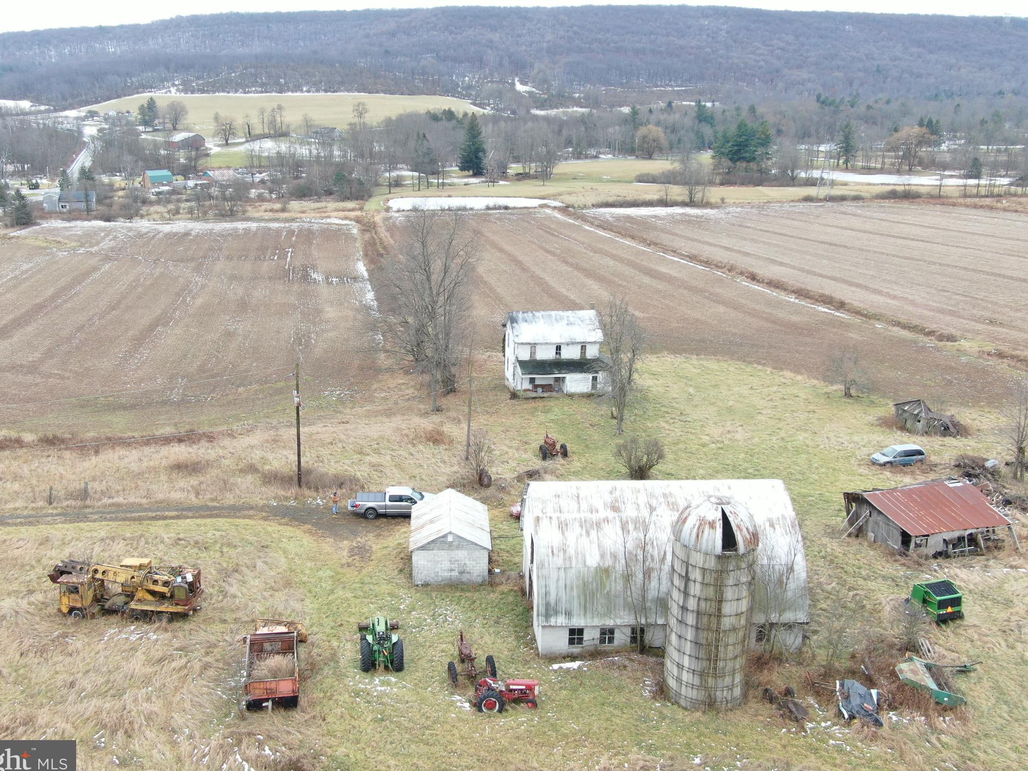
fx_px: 1039
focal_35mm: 35
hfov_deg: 52.6
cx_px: 488
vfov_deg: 40.7
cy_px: 375
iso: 100
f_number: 3.2
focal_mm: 5.57
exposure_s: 1/60
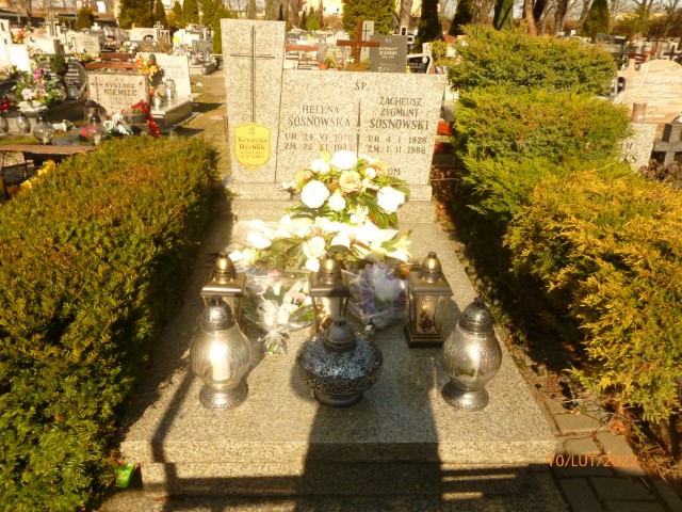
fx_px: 552
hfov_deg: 63.4
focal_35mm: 28
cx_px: 341
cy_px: 256
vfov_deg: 49.7
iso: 200
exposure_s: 1/1300
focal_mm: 5
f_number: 3.3
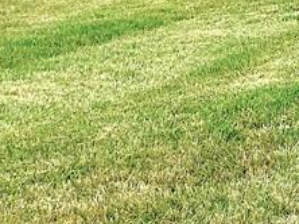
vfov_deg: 10.1
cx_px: 617
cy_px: -244
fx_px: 1156
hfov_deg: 12.7
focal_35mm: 134
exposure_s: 1/605
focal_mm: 4.15
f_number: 2.2
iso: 25
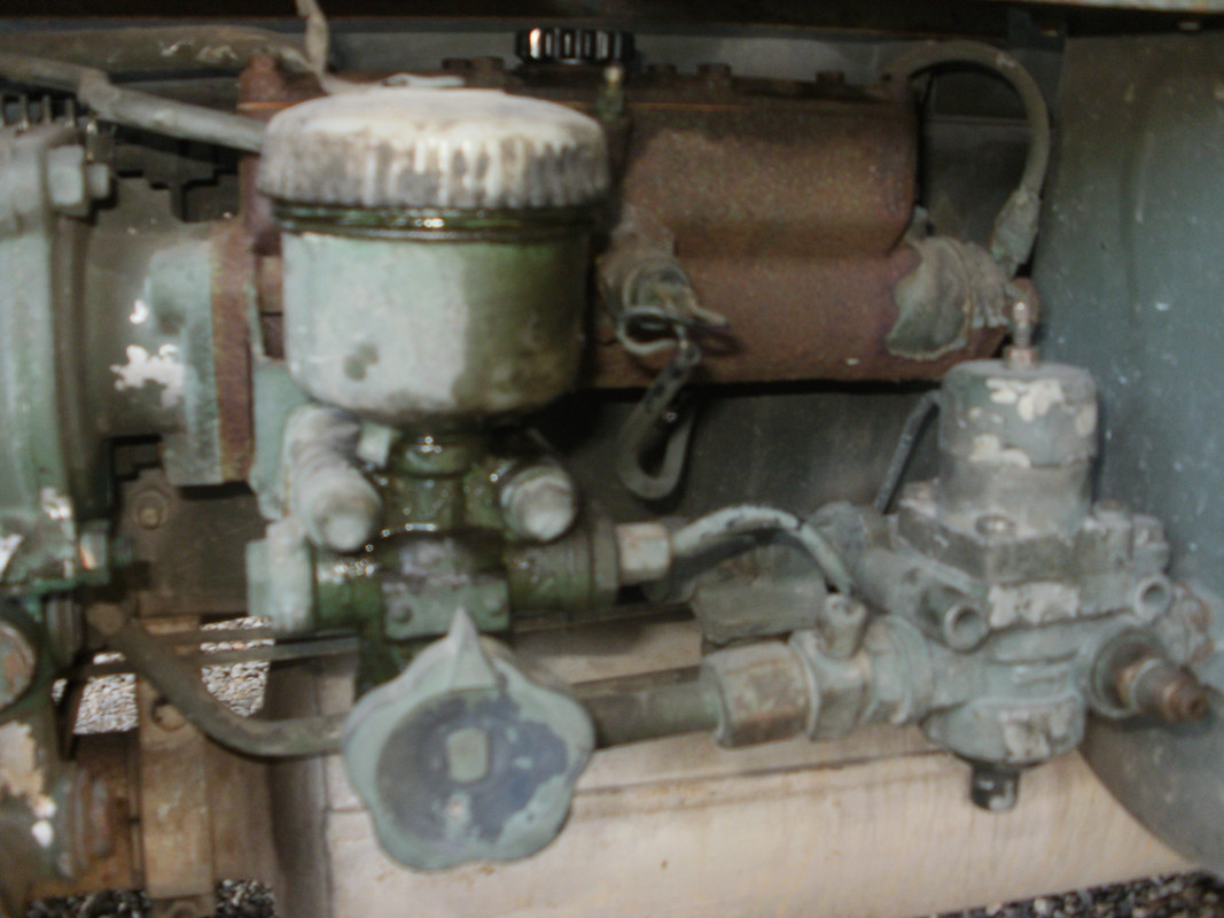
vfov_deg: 39.6
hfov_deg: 51.4
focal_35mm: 36
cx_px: 612
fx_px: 1273
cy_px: 459
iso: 125
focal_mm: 6.3
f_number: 3.5
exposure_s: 1/30
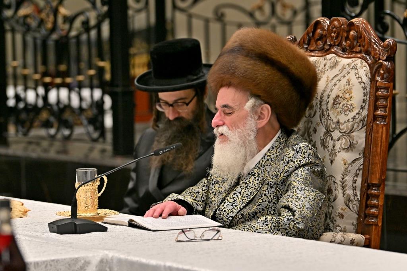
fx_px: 2283
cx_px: 204
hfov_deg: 10.2
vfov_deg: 6.8
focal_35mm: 202
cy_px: 136
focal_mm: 135
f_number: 3.2
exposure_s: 1/800
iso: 400
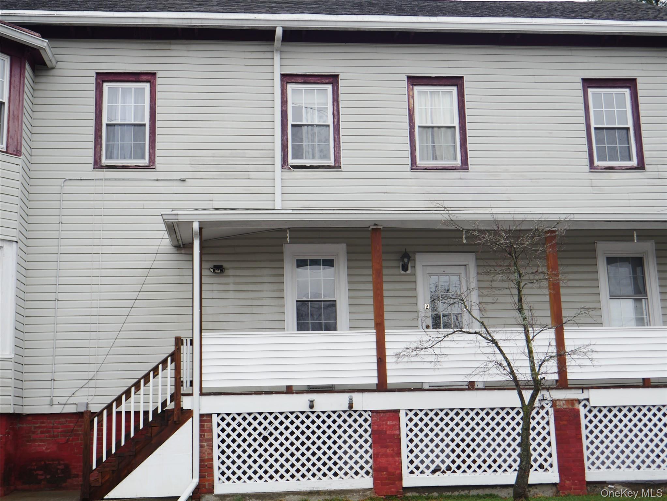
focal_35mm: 46
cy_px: 250
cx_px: 334
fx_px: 887
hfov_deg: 41.2
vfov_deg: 31.5
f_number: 5.1
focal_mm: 23
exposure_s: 1/160
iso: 200
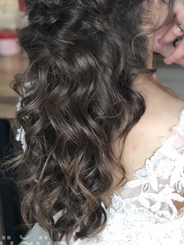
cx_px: 58
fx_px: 652
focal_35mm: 92
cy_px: 75
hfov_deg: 16.0
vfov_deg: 21.2
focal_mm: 6.6
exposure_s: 1/30
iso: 64
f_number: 2.8
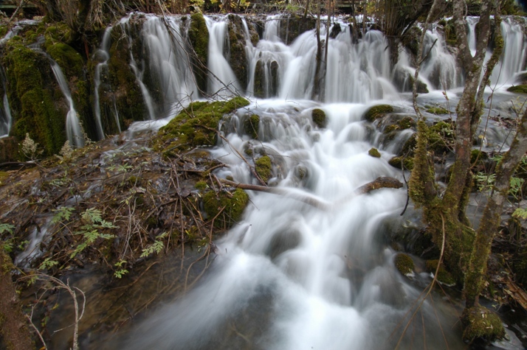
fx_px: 263
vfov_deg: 67.3
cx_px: 264
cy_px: 175
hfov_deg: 90.0
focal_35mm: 18
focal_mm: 12
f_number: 22
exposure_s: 1.5
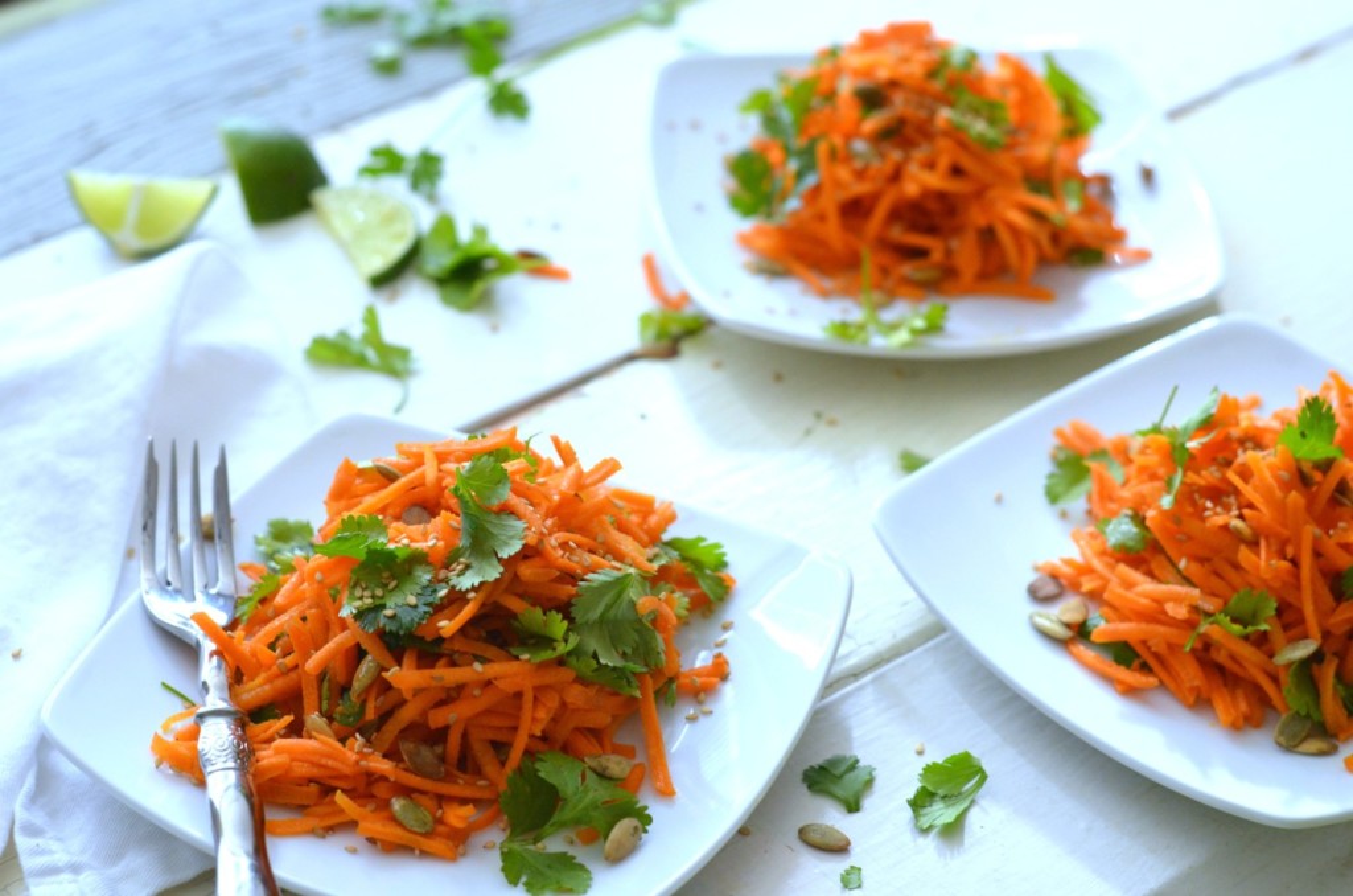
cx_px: 676
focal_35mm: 75
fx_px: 2813
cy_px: 448
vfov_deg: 18.1
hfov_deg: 27.0
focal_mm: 50
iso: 1600
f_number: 4
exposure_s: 1/60
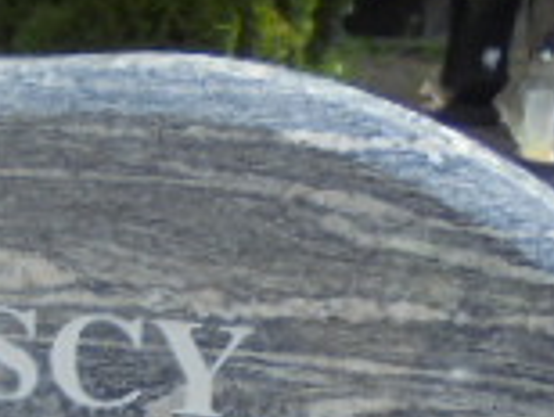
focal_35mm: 108
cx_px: -194
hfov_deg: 17.0
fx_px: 1731
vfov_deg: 12.6
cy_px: 726
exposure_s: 1/800
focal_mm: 4.6
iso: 100
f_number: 3.5
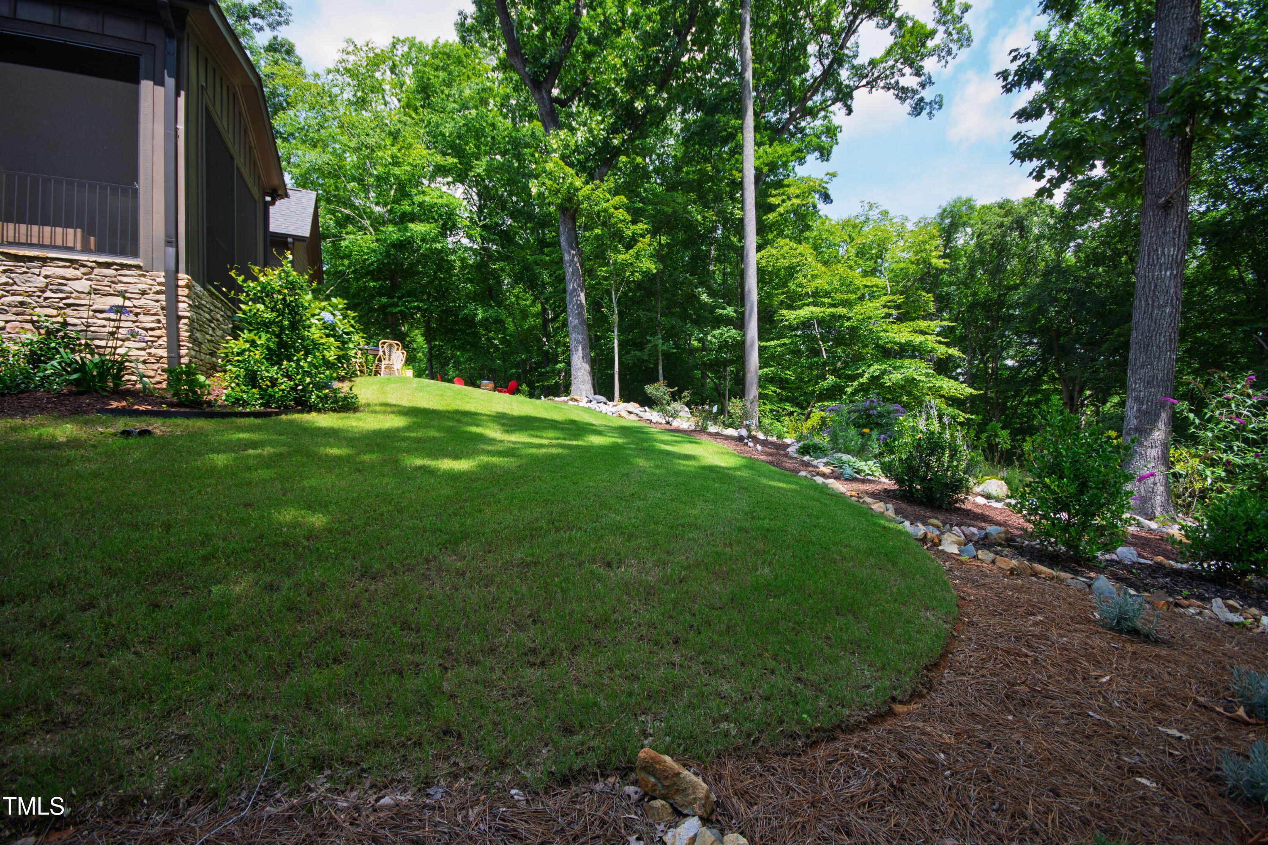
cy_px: 422
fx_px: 528
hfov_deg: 100.4
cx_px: 634
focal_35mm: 15
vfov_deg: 77.3
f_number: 8
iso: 100
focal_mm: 10
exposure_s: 1/60
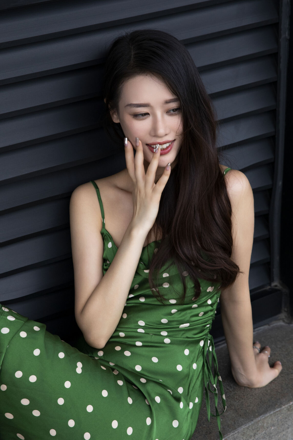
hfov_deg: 19.7
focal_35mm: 69
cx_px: 146
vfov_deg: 29.2
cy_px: 220
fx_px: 842
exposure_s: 1/160
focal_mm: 70
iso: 1600
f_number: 6.3
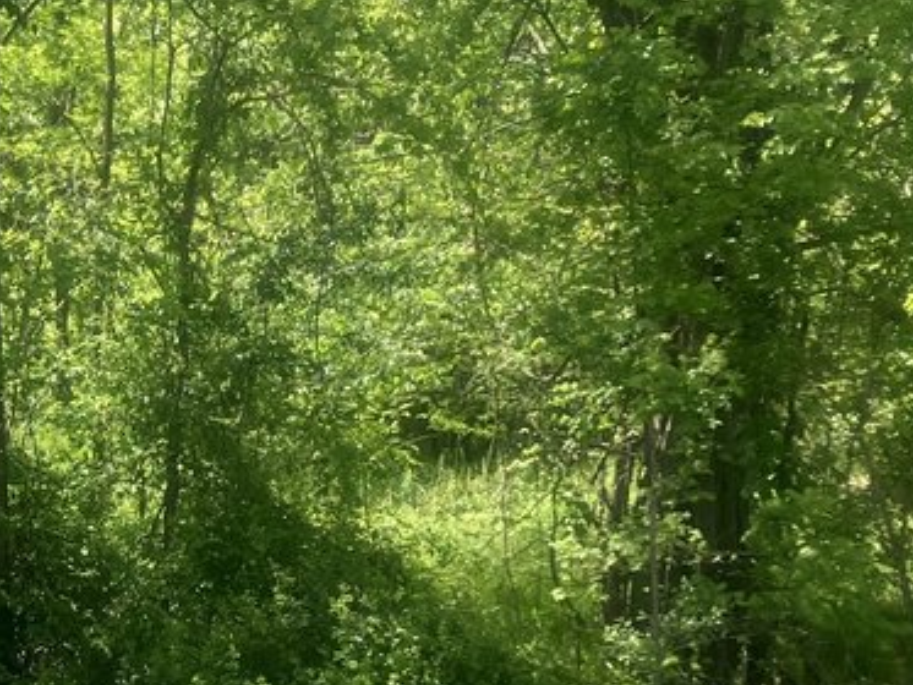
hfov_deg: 21.1
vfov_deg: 16.3
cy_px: 587
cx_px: 12
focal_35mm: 90
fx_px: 2375
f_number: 1.8
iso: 32
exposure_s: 1/486
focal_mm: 3.99
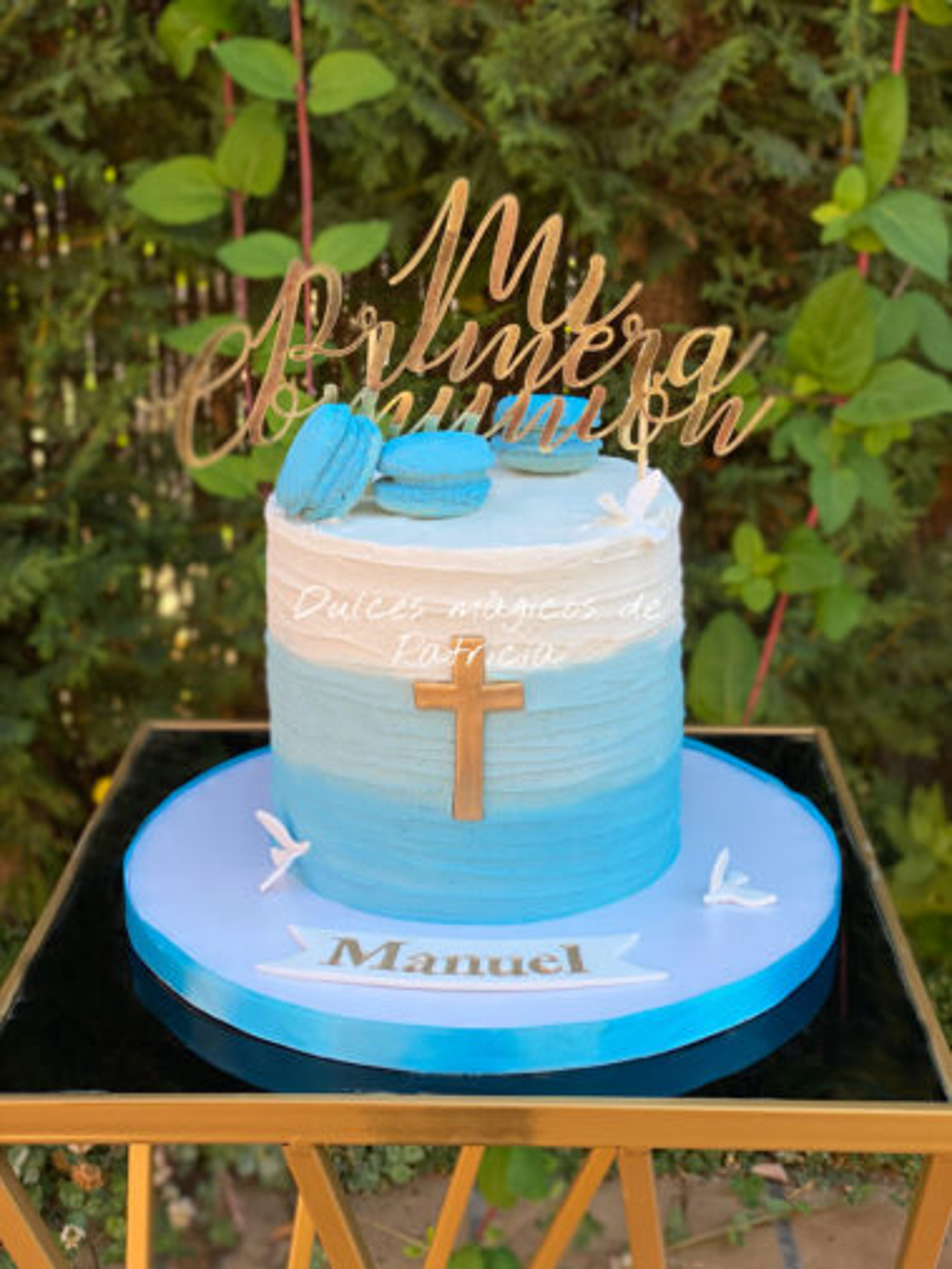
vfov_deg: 36.8
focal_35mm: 52
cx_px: 476
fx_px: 1906
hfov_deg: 28.0
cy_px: 634
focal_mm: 6
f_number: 2
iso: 20
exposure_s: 1/335
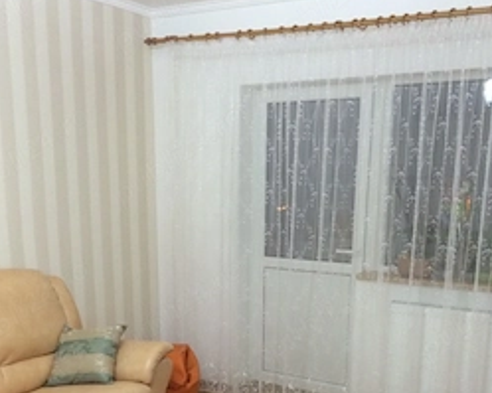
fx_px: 684
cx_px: 217
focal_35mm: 47
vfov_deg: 31.0
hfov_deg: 39.5
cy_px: 334
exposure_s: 1/33
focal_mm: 4.12
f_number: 2.2
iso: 320
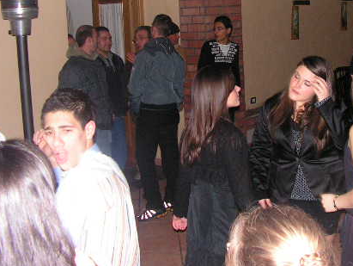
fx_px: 572
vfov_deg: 25.8
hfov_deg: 33.9
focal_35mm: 56
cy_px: 68
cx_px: 249
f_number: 3.2
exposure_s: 1/40
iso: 200
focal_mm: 6
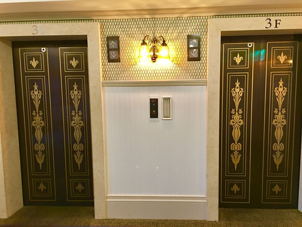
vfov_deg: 48.2
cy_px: 114
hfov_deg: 61.7
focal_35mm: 29
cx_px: 151
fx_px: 253
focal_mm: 4.15
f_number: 2.2
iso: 50
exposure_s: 1/4
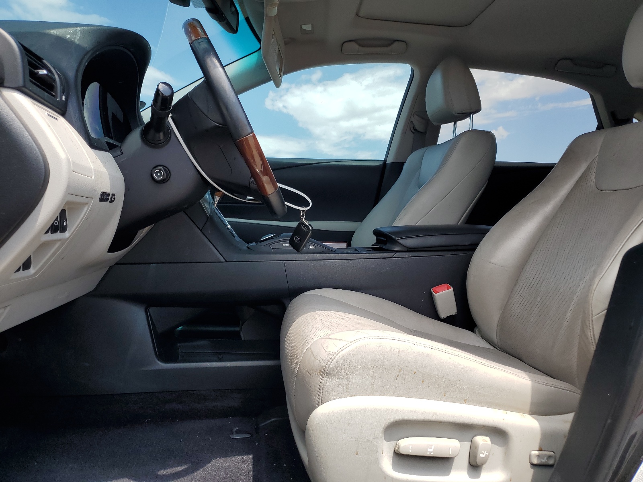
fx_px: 483
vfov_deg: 53.1
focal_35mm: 26
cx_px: 322
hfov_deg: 67.3
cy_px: 241
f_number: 1.5
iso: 50
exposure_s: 1/909
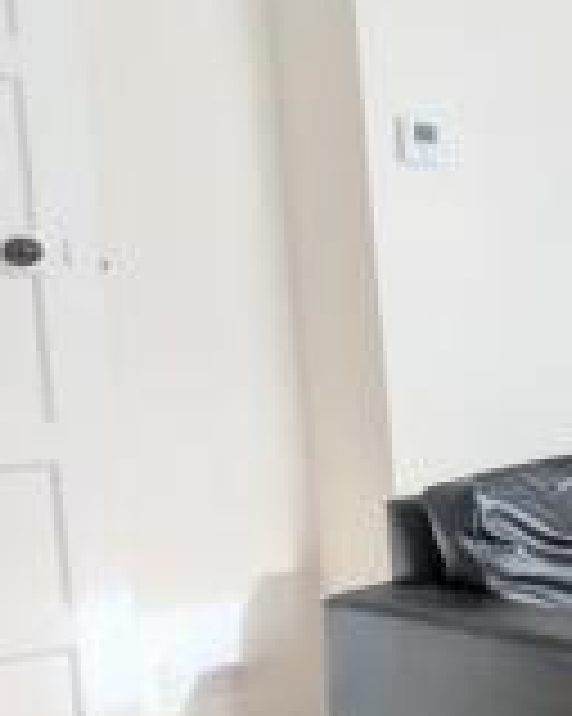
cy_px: 435
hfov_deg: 19.4
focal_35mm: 57
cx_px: 1049
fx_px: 1207
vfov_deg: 32.9
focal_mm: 2.35
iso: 22
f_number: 2.2
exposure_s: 1/128
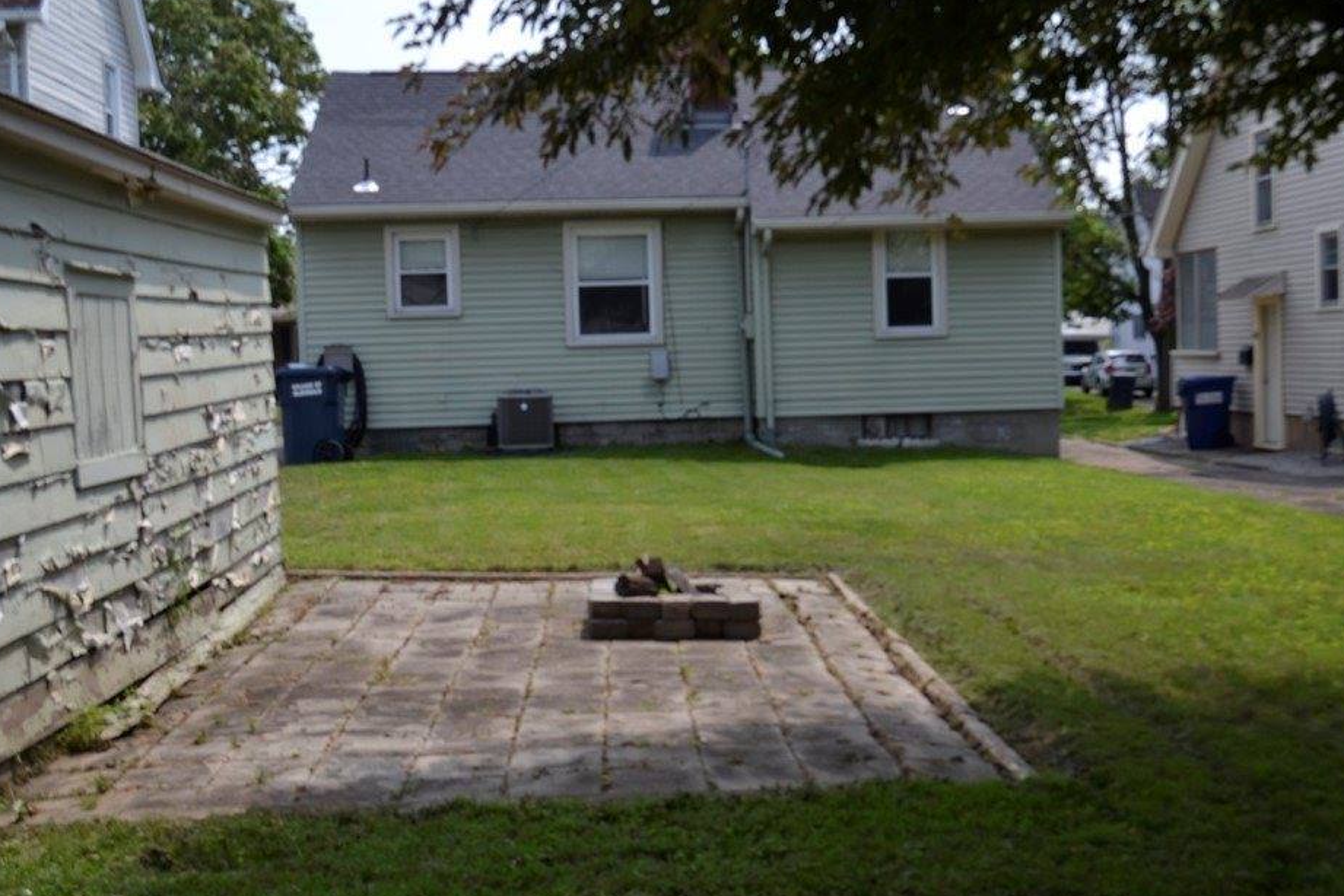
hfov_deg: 42.7
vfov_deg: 29.2
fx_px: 1717
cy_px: 476
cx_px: 756
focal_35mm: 46
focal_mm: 26
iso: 100
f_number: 7.1
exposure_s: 1/200
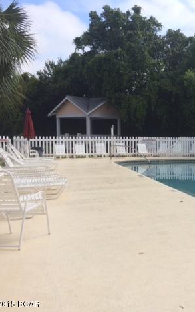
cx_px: 200
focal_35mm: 42
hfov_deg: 28.5
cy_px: 157
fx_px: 357
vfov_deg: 47.2
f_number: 2.2
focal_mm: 4.15
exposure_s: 1/1642
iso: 32
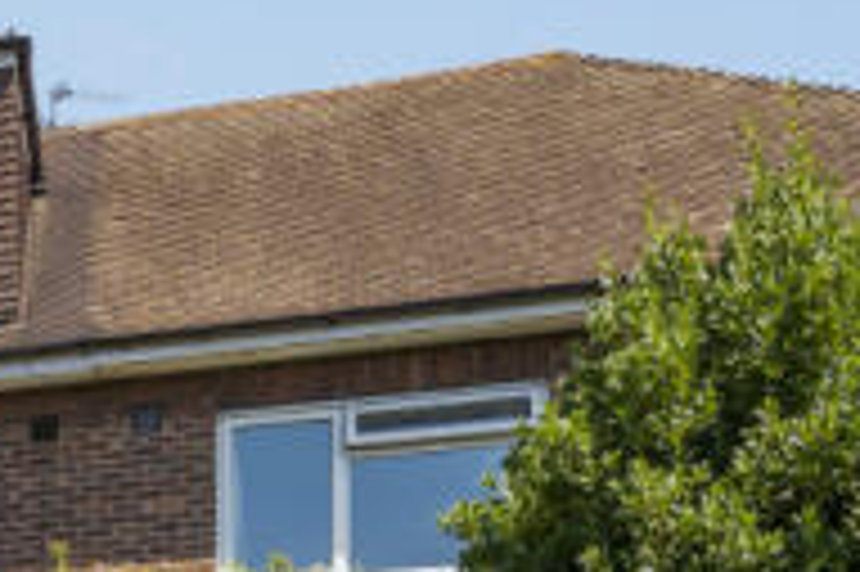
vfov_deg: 15.0
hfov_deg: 20.9
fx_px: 1790
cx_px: -572
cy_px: 1119
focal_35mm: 75
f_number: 8
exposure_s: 1/200
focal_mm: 14
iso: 200
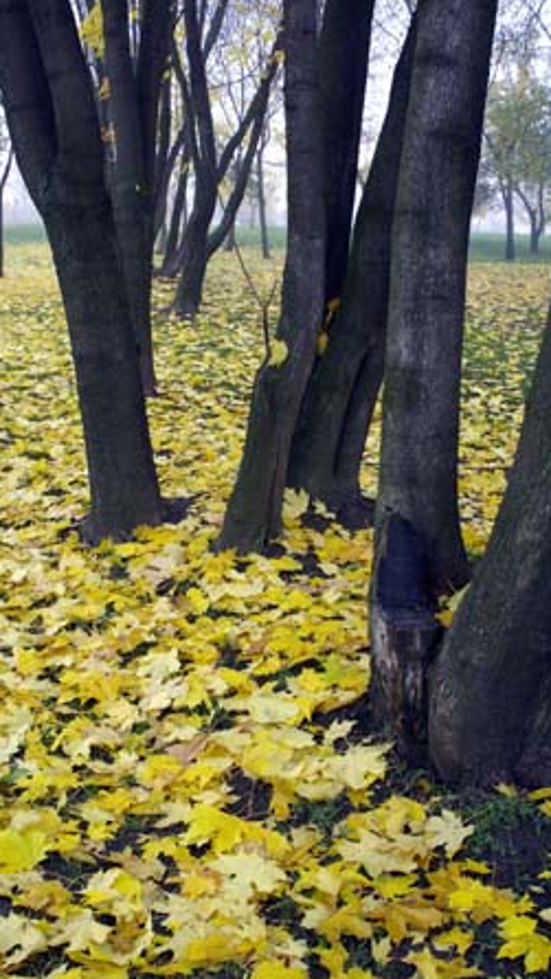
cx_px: 254
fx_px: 987
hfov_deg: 31.2
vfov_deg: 52.8
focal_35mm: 38
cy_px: 490
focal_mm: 24
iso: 1600
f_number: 13
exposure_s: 1/60
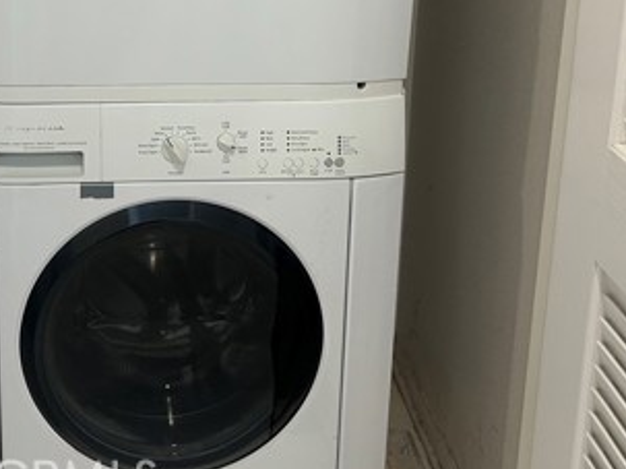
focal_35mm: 55
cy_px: 12
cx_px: 151
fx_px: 994
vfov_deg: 25.4
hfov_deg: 34.2
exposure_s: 1/120
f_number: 1.5
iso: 125
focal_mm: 5.7
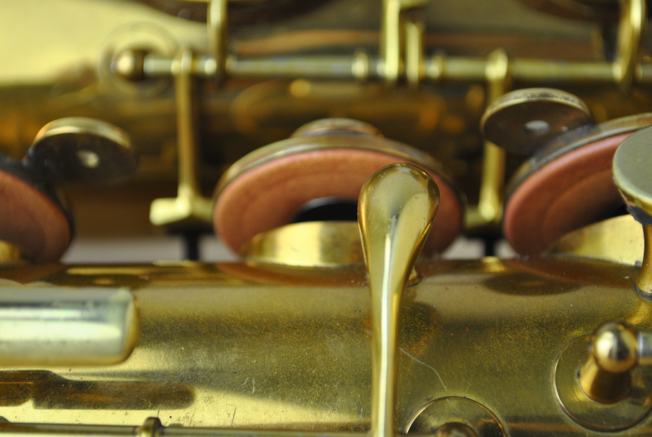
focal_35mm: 82
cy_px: 218
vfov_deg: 16.6
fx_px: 1496
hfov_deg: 24.6
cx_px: 326
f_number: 5.6
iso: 320
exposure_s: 1/60
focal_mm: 55
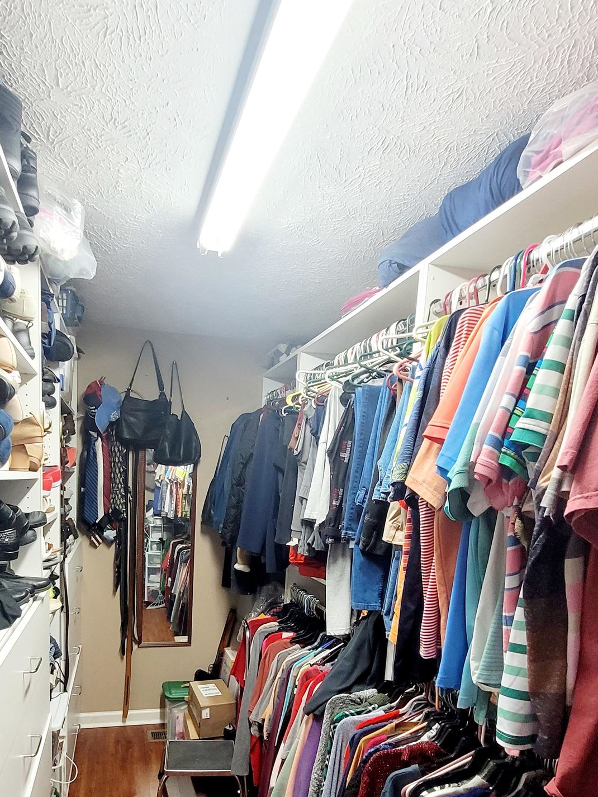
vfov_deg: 75.7
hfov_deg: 62.7
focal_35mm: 21
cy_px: 551
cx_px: 230
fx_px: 484
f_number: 2.2
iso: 200
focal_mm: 1.74
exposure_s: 1/60.2
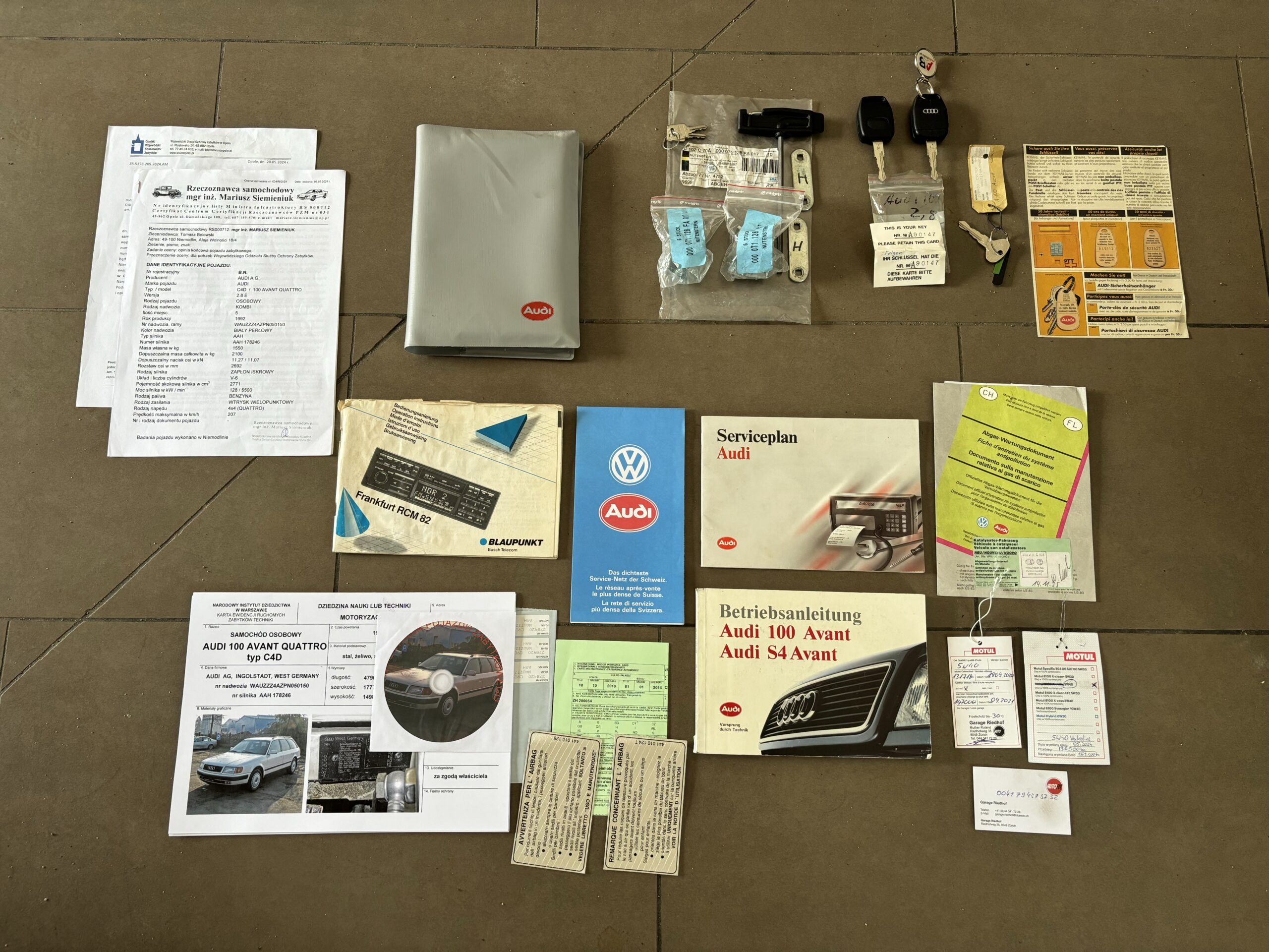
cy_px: 476
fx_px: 953
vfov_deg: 53.1
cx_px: 634
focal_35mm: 26
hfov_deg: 67.3
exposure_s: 1/121
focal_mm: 5.96
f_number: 1.6
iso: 100
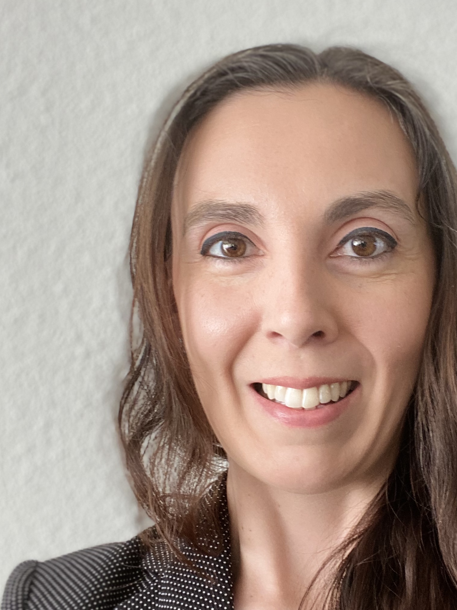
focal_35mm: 46
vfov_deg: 41.2
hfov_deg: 31.2
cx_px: 317
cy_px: 344
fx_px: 810
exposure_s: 1/60
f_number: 2.2
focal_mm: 2.71
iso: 100
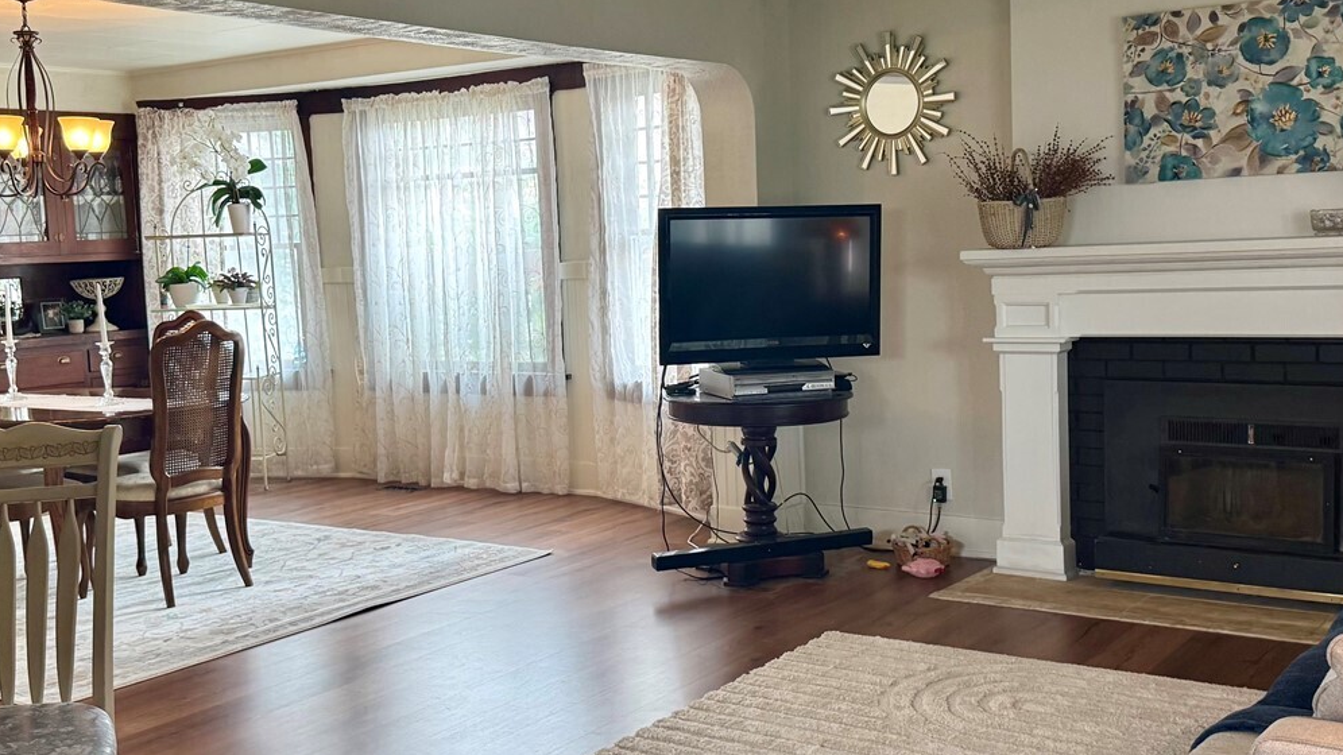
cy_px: 372
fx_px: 1496
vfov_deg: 28.3
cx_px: 686
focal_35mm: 42
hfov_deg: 48.4
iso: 200
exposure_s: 1/120
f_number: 1.78
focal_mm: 6.76
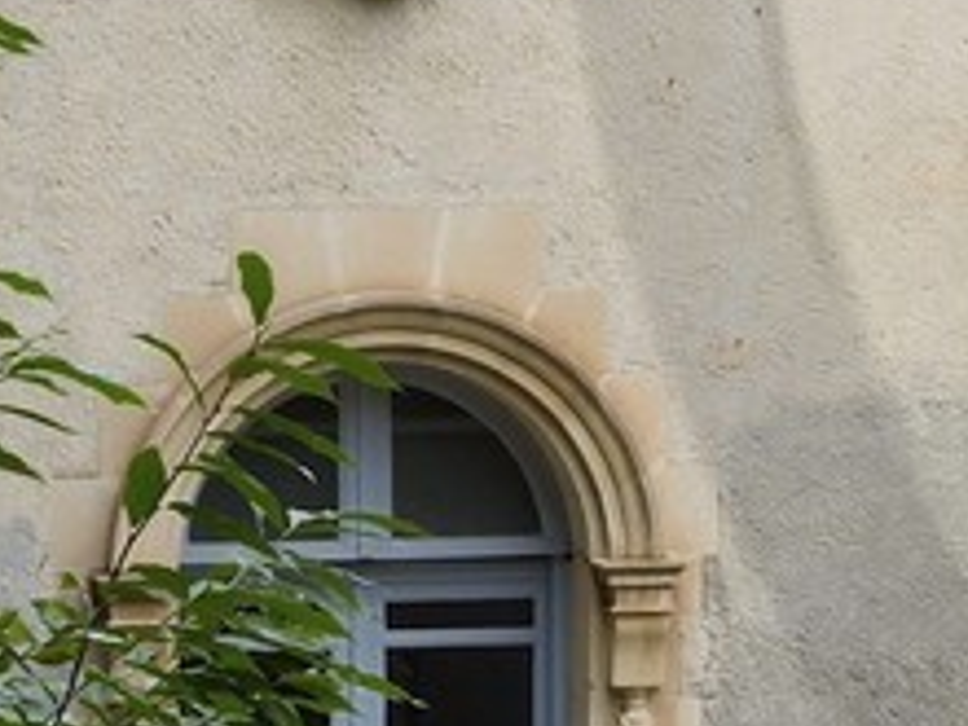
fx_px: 12891
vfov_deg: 3.2
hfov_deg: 4.2
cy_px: -260
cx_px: 2350
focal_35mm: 461
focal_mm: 66
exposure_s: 1/160
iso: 200
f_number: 8
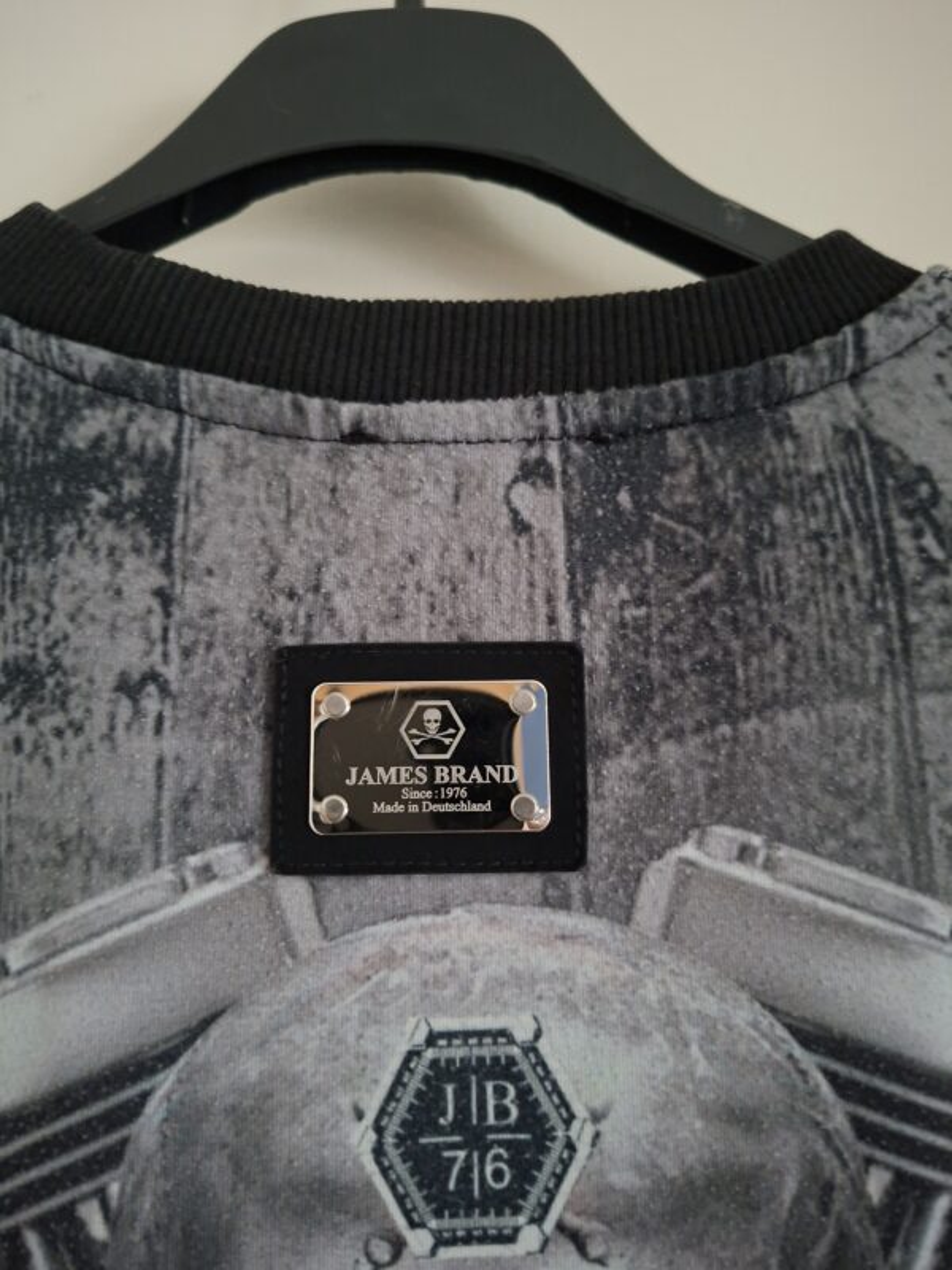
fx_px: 843
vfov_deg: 73.9
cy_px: 635
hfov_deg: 58.9
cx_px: 476
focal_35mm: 23
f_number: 1.8
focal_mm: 5.54
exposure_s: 1/25
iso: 800
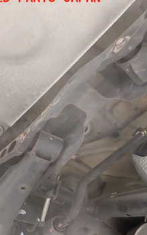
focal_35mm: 46
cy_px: 142
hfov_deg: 24.9
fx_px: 295
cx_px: 181
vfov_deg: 43.3
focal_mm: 4.5
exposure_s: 1/80
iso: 100
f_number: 2.8
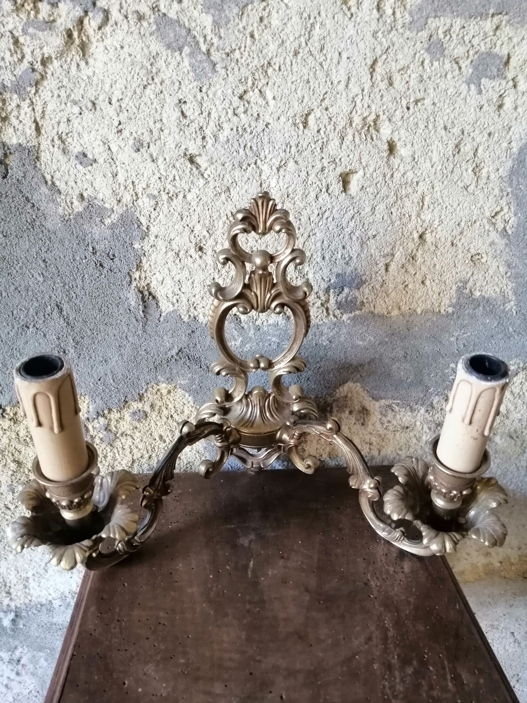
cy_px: 343
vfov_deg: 63.4
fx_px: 568
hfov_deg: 49.7
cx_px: 262
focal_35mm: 28
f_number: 1.8
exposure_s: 1/25
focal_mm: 3.96
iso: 320
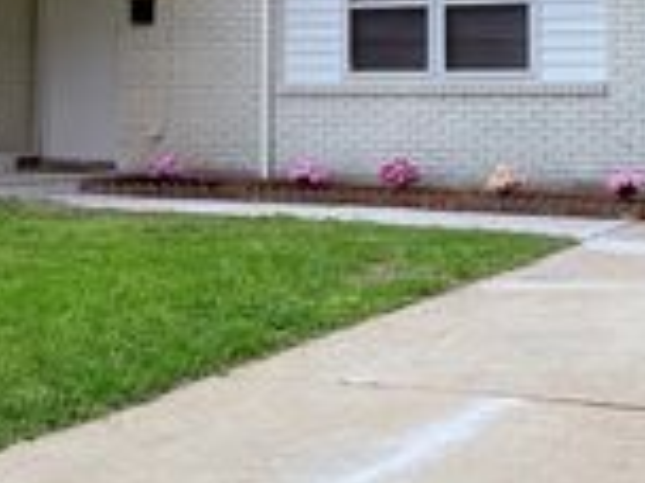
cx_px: 284
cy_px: 201
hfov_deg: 24.7
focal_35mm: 79
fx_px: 1472
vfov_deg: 18.6
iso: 80
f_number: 1.78
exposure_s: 1/3584
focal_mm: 6.76
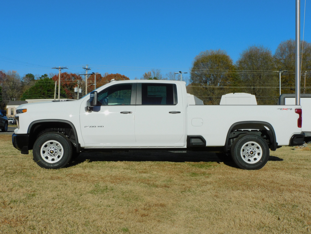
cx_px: 156
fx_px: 404
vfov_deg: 32.2
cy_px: 117
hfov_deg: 42.1
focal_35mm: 45
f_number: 6.3
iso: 125
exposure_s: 1/1250
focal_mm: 8.1
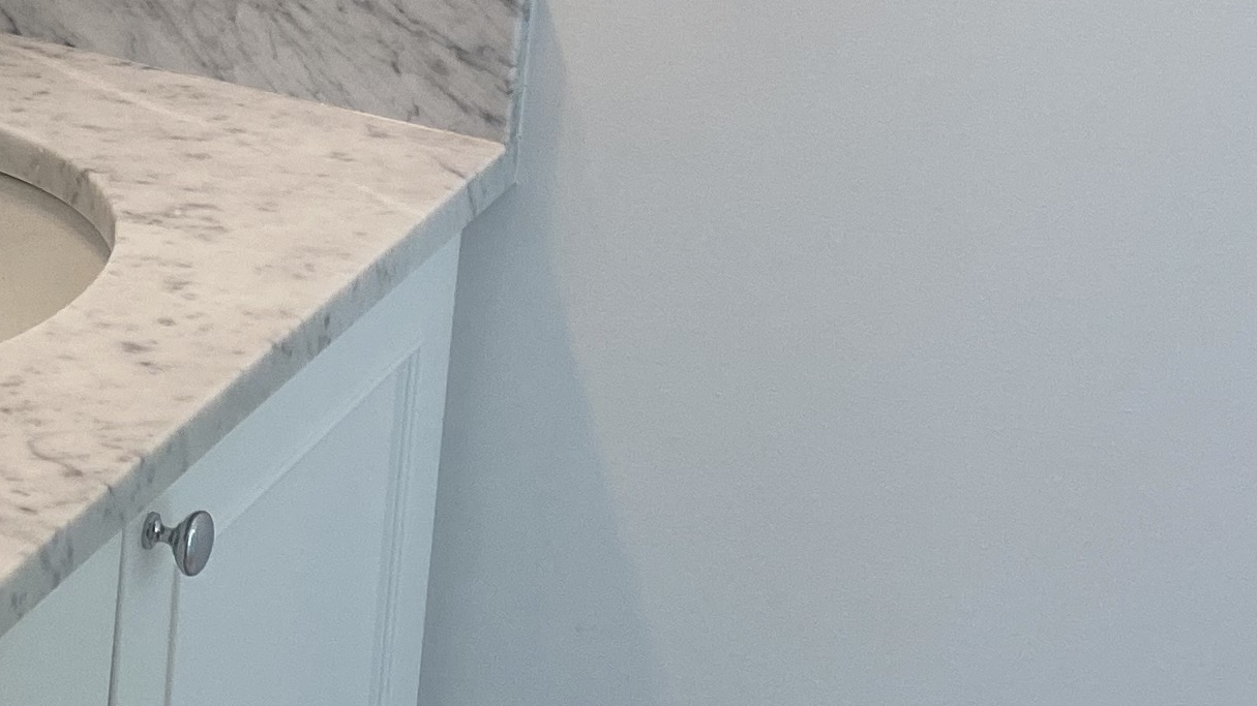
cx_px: -258
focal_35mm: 94
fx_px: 3133
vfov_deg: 12.7
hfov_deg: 21.1
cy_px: -41
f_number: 1.8
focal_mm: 4.25
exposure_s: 1/120
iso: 64
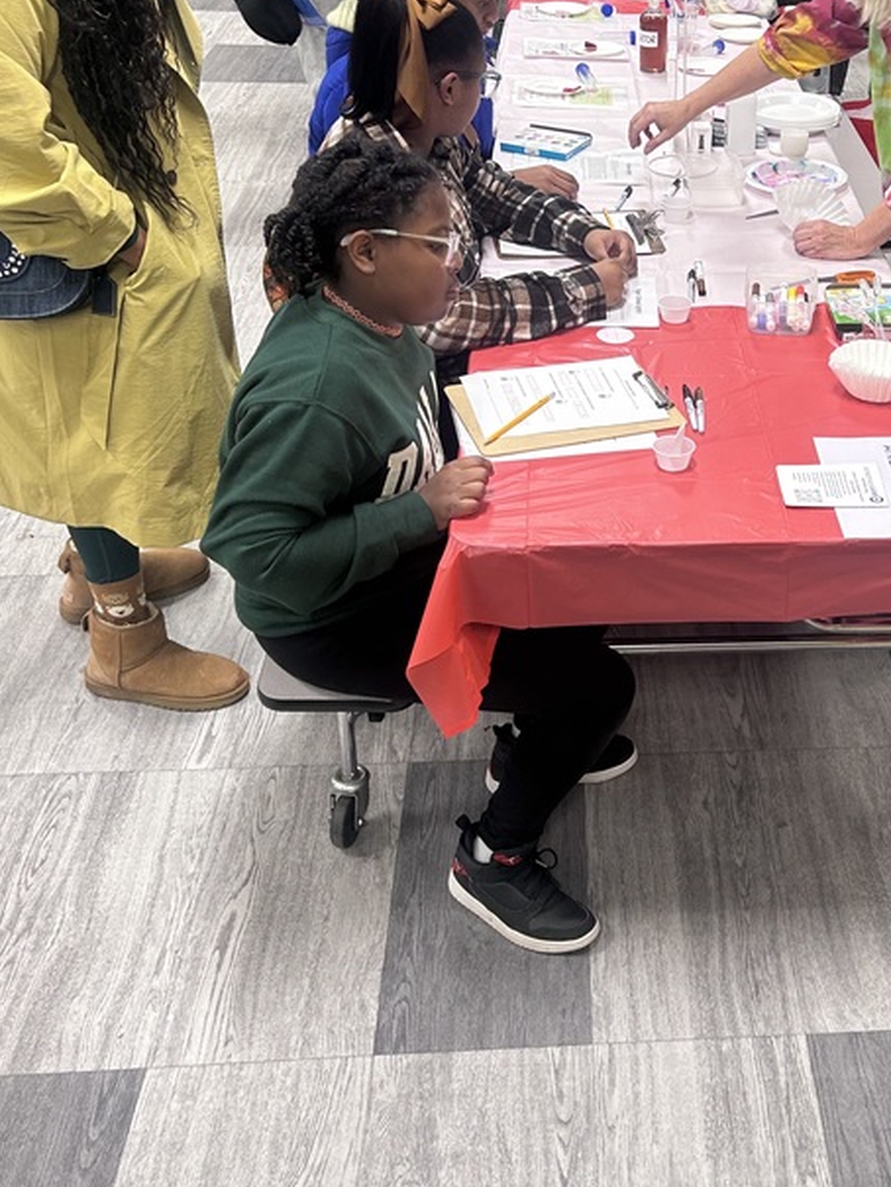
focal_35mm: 44
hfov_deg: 32.0
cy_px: 449
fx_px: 1510
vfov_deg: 42.6
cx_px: 714
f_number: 1.5
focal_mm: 5.7
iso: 80
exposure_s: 1/60
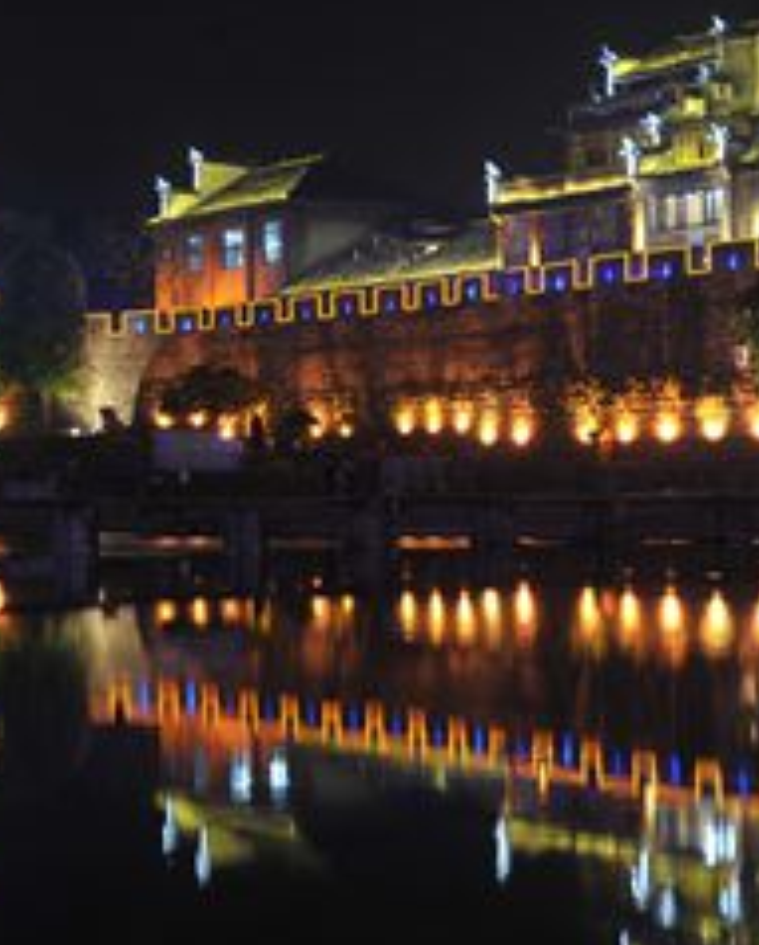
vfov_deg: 22.4
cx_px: -56
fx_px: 2382
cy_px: 419
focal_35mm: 85
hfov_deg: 17.5
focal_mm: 48
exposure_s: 2.3
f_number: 8
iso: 200
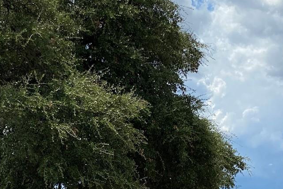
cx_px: 134
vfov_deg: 15.7
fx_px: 676
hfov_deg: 23.6
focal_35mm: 86
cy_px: 170
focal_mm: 4.25
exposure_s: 1/3984
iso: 32
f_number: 1.8
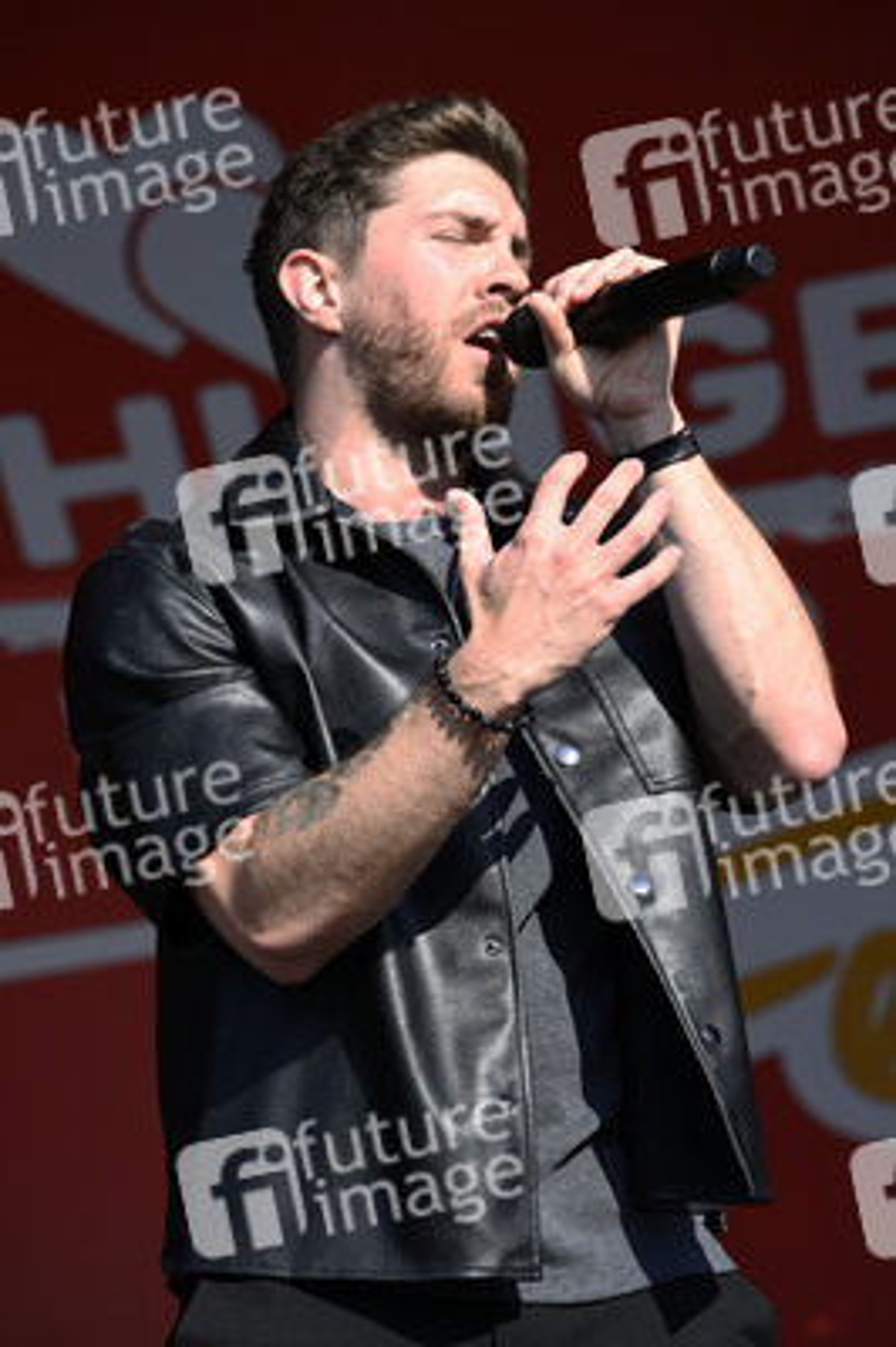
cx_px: 448
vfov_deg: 14.2
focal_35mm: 145
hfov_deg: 9.4
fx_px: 5422
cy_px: 674
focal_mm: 145
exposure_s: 1/160
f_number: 6.3
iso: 400
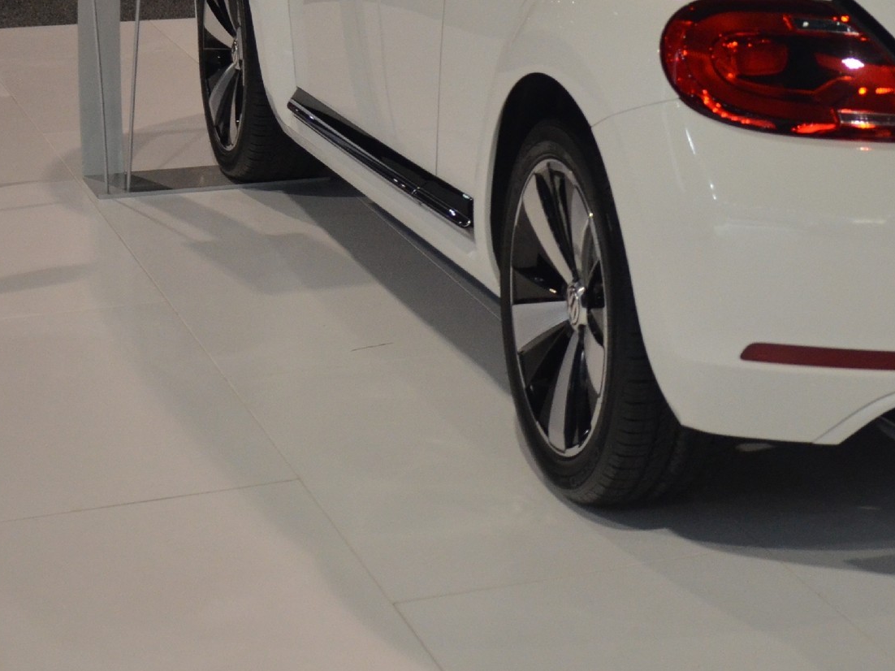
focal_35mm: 98
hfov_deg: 19.5
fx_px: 2533
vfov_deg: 14.9
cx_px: 889
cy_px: 23
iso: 1600
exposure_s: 1/160
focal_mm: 30
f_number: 2.8
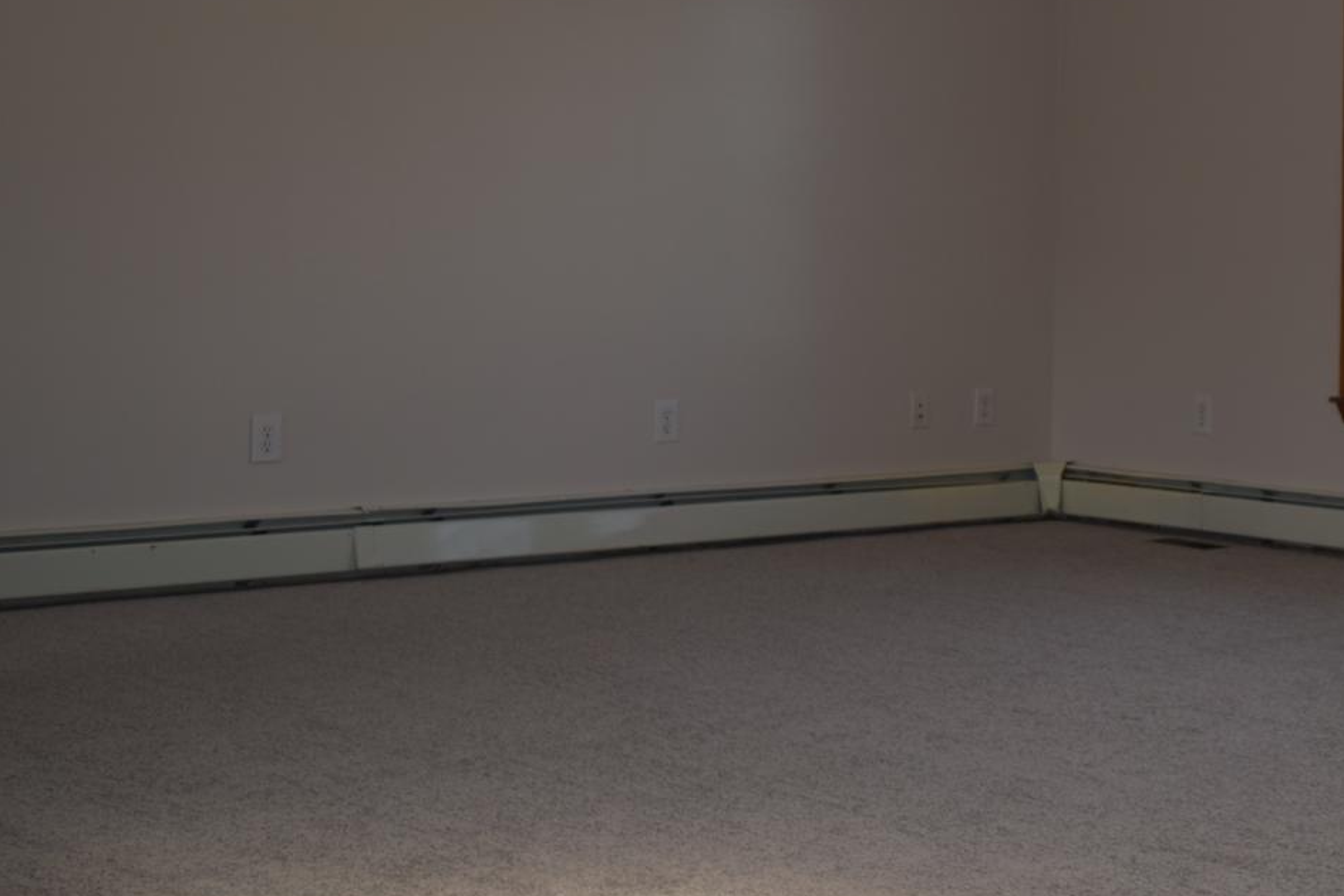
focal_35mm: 65
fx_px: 2426
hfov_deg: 29.7
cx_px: 1203
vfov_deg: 20.6
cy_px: 130
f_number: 3.8
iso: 100
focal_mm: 20
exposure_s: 1/80
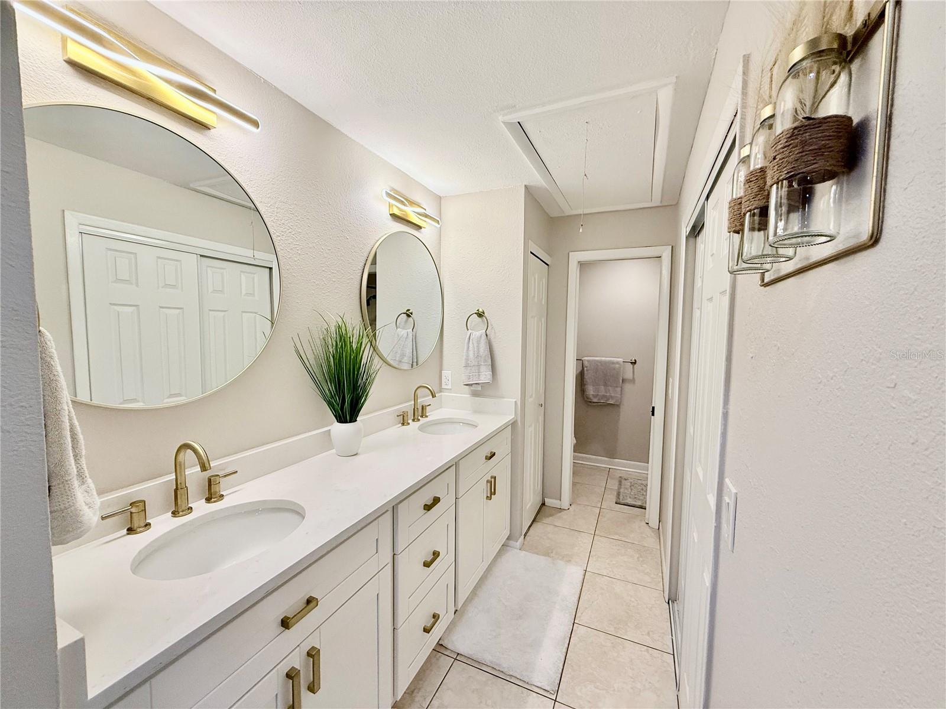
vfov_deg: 85.7
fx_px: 383
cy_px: 354
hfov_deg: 102.1
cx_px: 473
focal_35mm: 14
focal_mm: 2.22
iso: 160
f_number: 2.2
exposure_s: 1/120
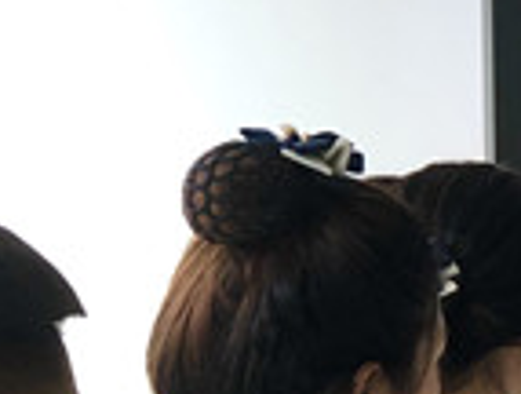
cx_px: 1020
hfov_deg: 6.1
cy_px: 522
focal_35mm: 318
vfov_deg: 4.7
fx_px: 4798
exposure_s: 1/60
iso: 20
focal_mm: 6.6
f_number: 2.8
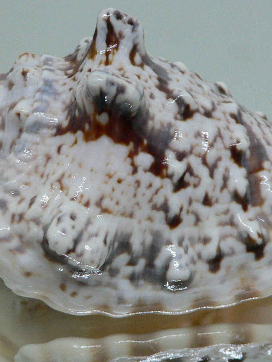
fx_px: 649
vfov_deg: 31.2
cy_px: 173
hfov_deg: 23.7
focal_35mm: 62
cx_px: 131
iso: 200
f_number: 2.8
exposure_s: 1/60
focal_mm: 4.6
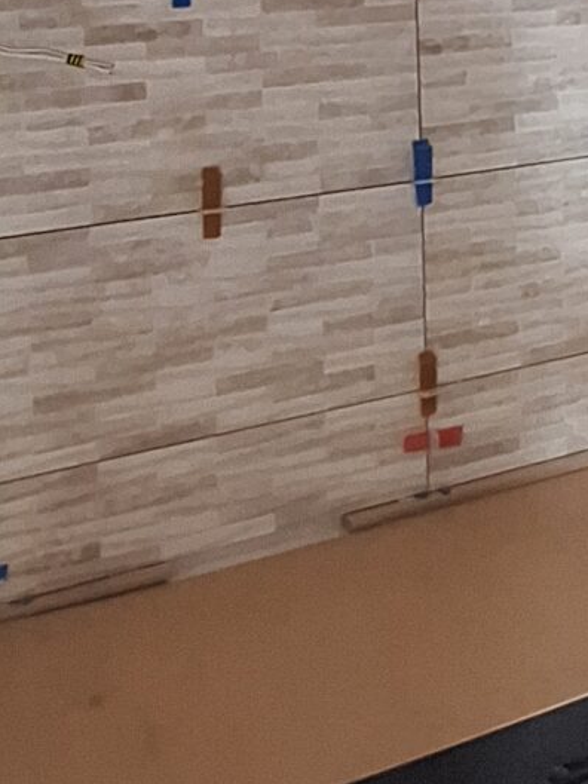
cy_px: -68
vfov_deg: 28.1
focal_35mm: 63
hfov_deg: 21.9
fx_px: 1427
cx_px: 664
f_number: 2.2
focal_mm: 1.74
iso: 640
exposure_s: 1/20
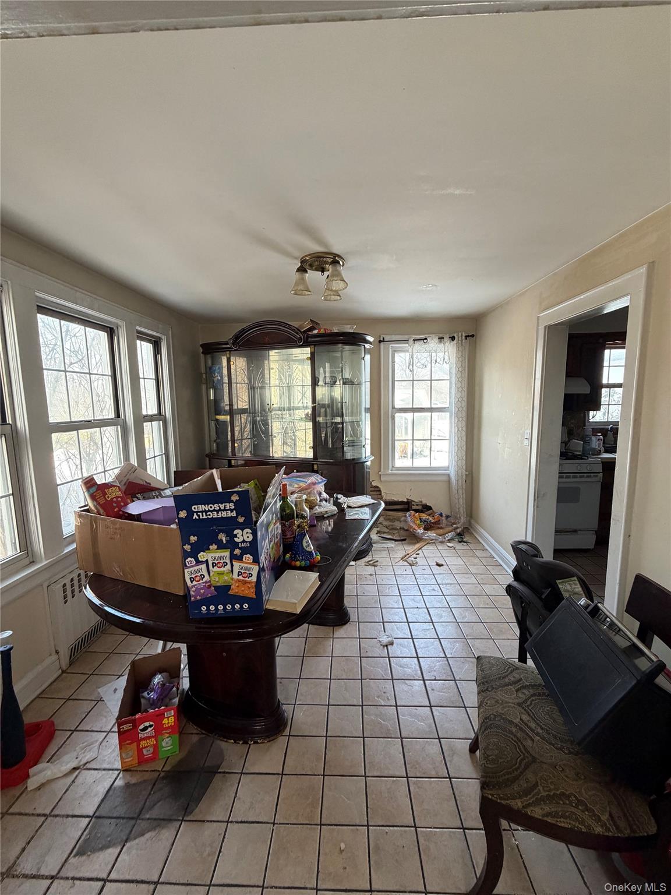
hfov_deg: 85.7
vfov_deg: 102.1
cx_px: 336
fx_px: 362
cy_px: 448
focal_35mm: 14
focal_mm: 2.22
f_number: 2.2
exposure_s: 1/121
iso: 250
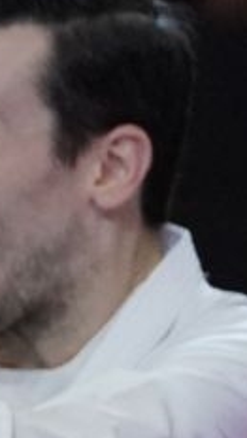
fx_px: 18297
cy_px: 731
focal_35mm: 1576
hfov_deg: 0.8
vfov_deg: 1.4
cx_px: -654
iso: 5000
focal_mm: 194
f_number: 2.8
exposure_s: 1/1000
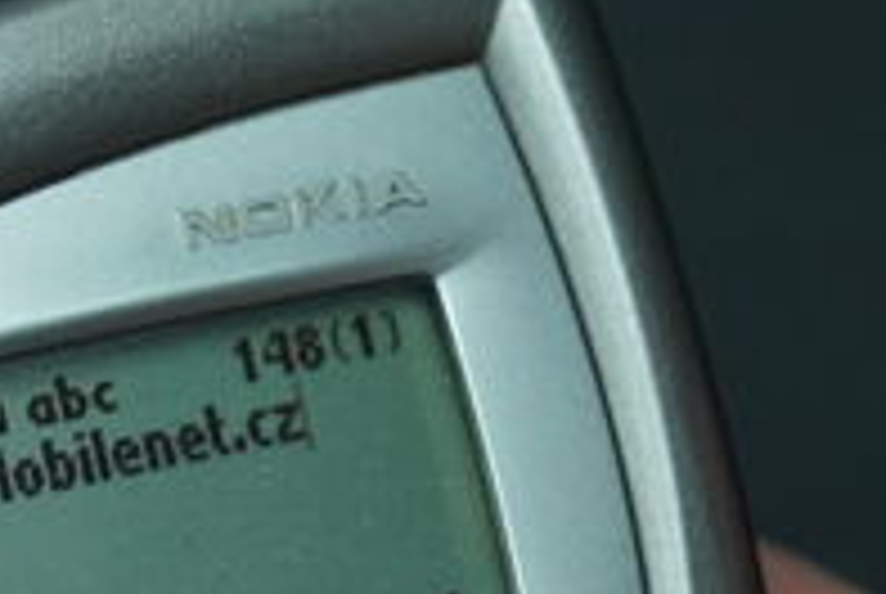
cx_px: 333
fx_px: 4905
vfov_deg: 6.9
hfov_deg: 10.3
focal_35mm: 199
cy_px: 583
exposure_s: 1/200
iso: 2500
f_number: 8
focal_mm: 64
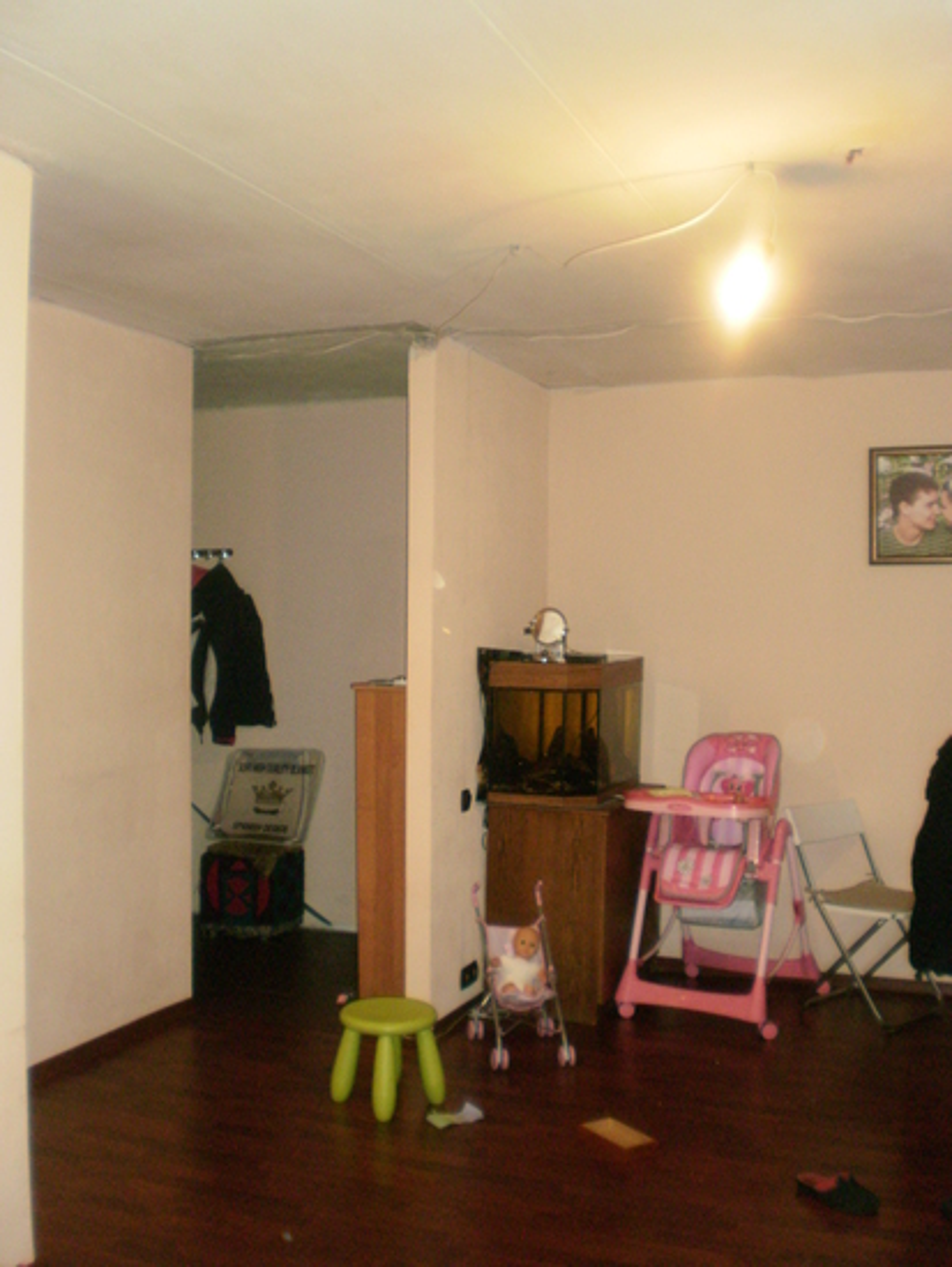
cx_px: 476
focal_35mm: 36
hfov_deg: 39.7
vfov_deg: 51.3
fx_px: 1319
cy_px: 634
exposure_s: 1/30
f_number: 3.1
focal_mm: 6.3
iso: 320
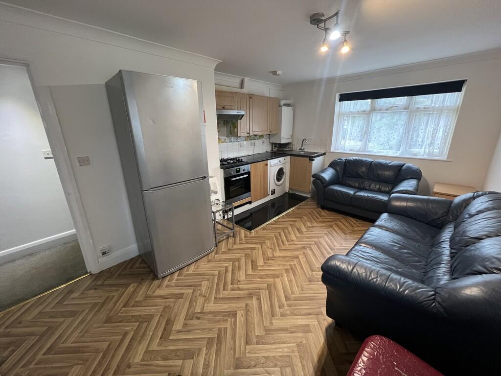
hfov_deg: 106.2
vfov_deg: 89.9
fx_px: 188
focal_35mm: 13
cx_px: 250
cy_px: 188
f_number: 1.8
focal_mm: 1.57
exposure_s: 1/50
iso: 250
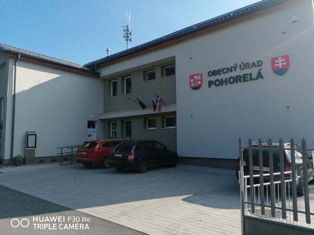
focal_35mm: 27
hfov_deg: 65.3
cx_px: 157
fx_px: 245
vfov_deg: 51.4
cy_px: 118
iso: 50
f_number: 1.8
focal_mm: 4.75
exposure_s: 1/1152
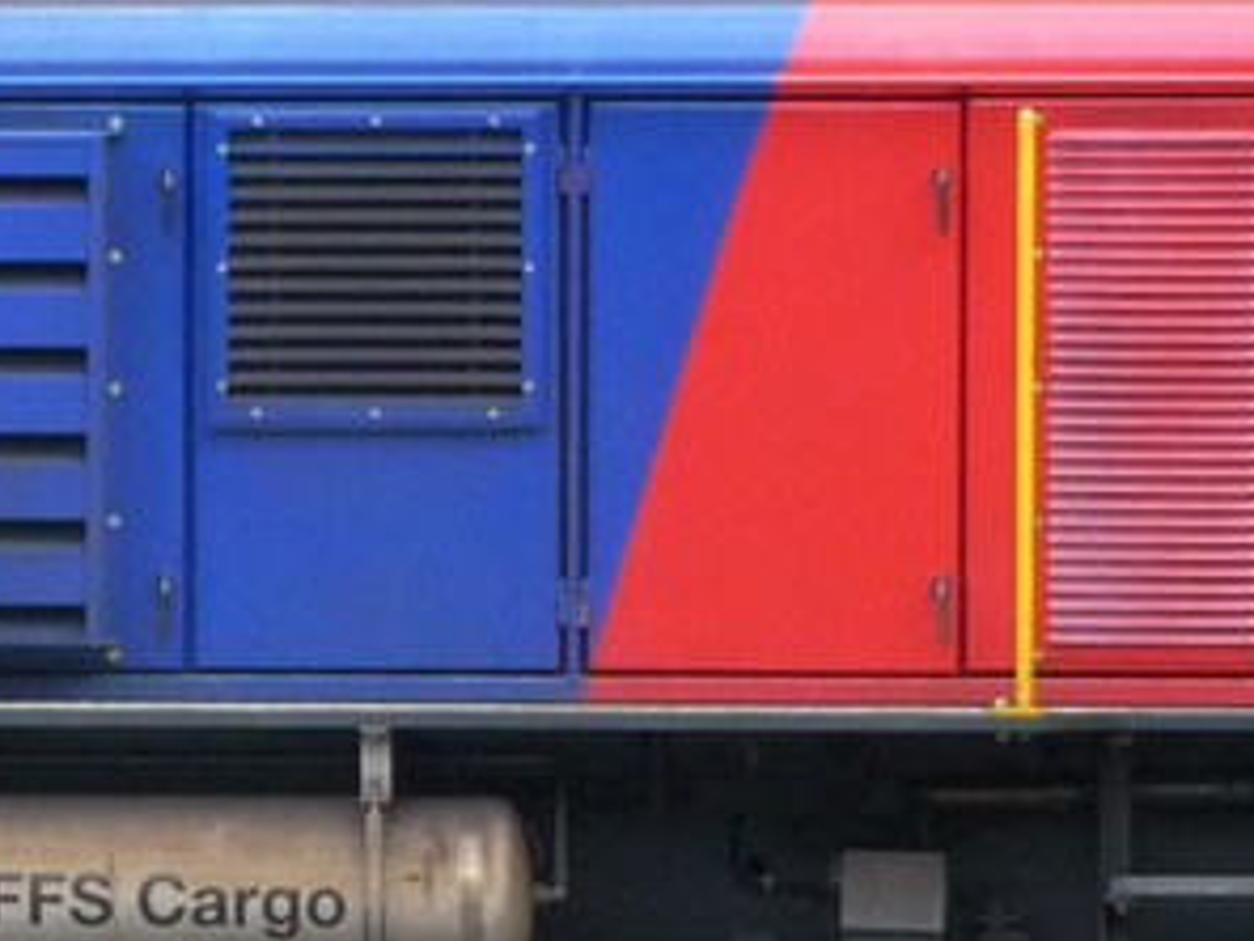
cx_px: -38
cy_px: 369
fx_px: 12607
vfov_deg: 4.3
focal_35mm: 348
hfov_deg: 5.7
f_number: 4.7
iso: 320
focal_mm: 17.5
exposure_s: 1/50
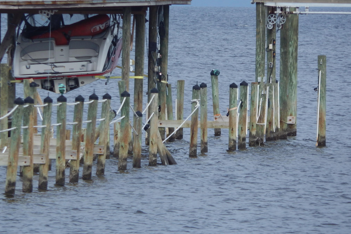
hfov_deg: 3.0
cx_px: 169
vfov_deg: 2.0
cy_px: 104
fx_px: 6814
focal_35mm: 699
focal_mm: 107.1
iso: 125
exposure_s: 1/400
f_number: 5.8
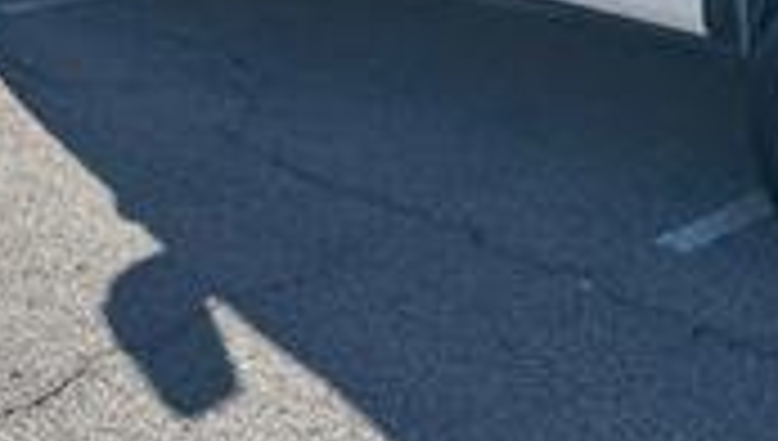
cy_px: -315
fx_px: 1571
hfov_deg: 26.8
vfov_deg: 14.4
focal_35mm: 76
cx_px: 711
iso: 80
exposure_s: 1/3597
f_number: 1.78
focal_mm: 6.86
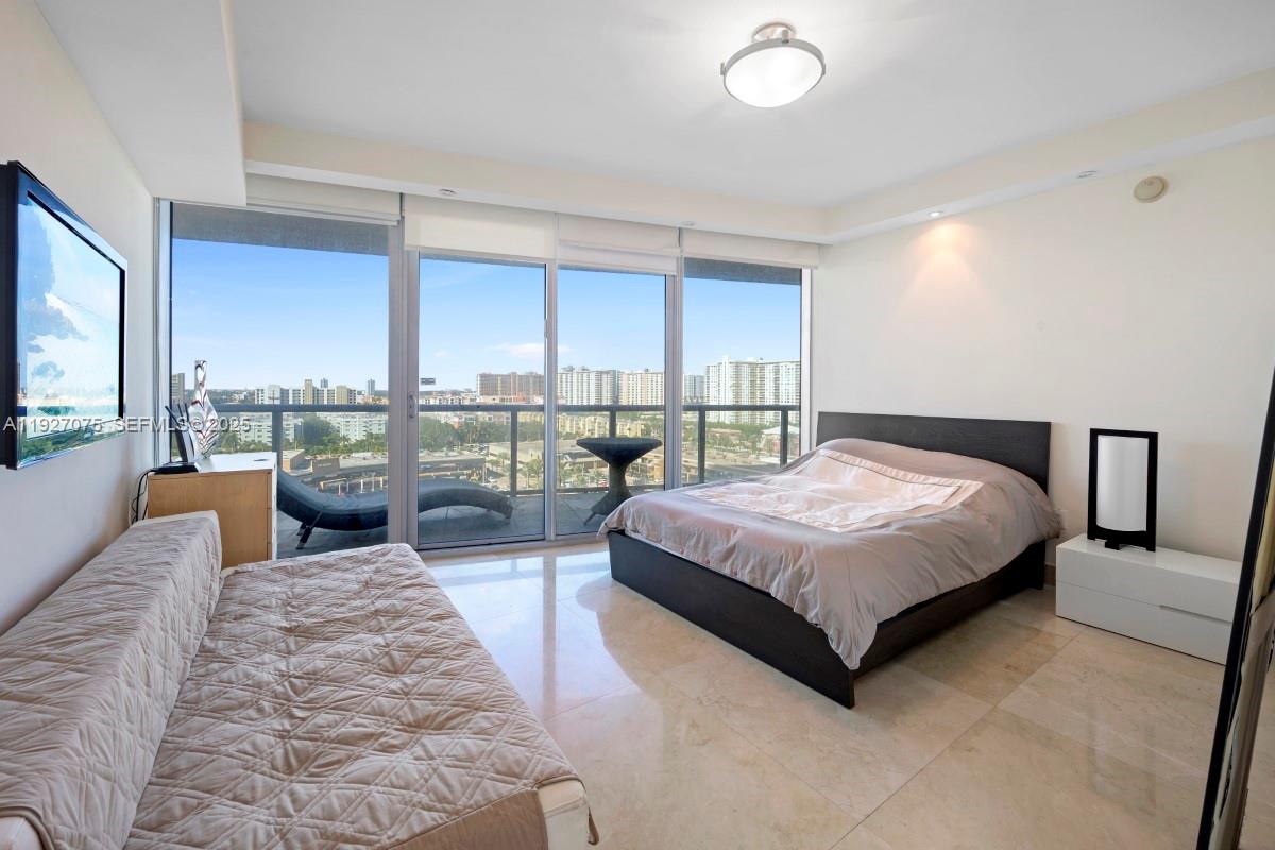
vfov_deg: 81.2
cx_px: 638
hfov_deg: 104.3
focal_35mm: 14
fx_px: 496
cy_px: 425
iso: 100
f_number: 10
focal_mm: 14
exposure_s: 1/2.5
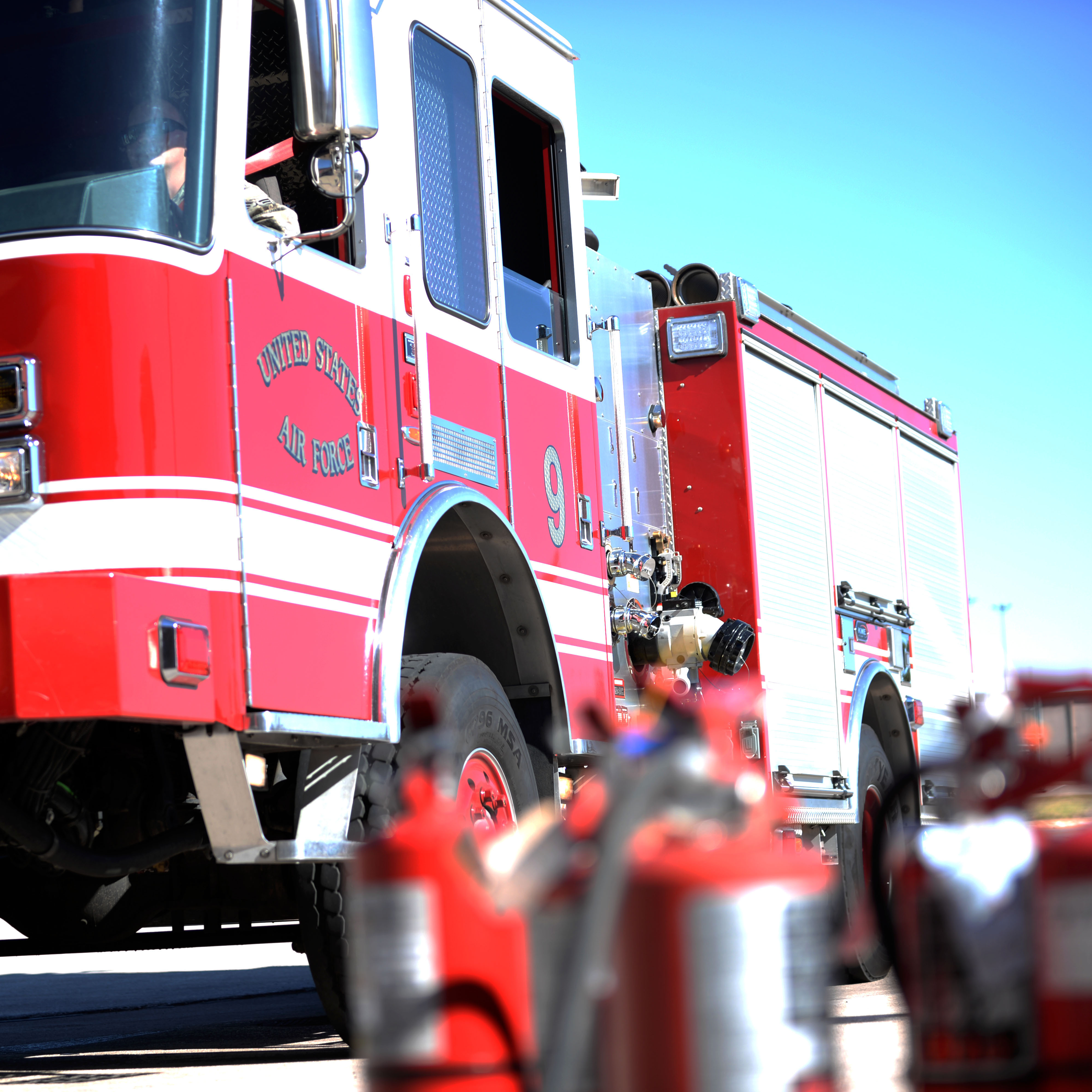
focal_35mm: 90
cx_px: 393
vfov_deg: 19.3
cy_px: 548
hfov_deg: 19.3
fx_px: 3212
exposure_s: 1/500
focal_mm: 70
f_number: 22
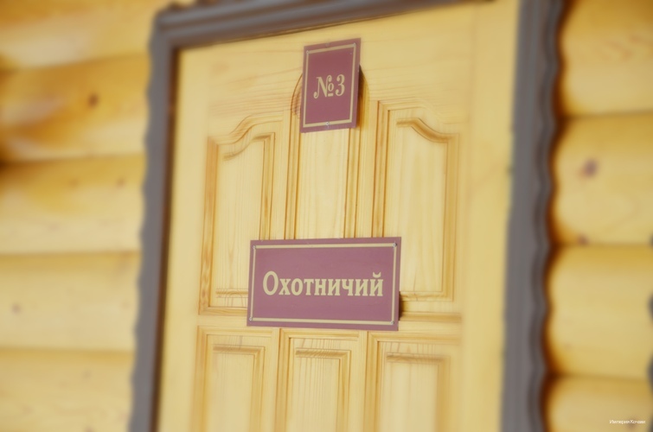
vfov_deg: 11.4
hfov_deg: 17.1
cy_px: 216
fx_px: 2172
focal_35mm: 120
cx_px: 326
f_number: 5.3
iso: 250
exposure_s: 1/500
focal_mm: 80
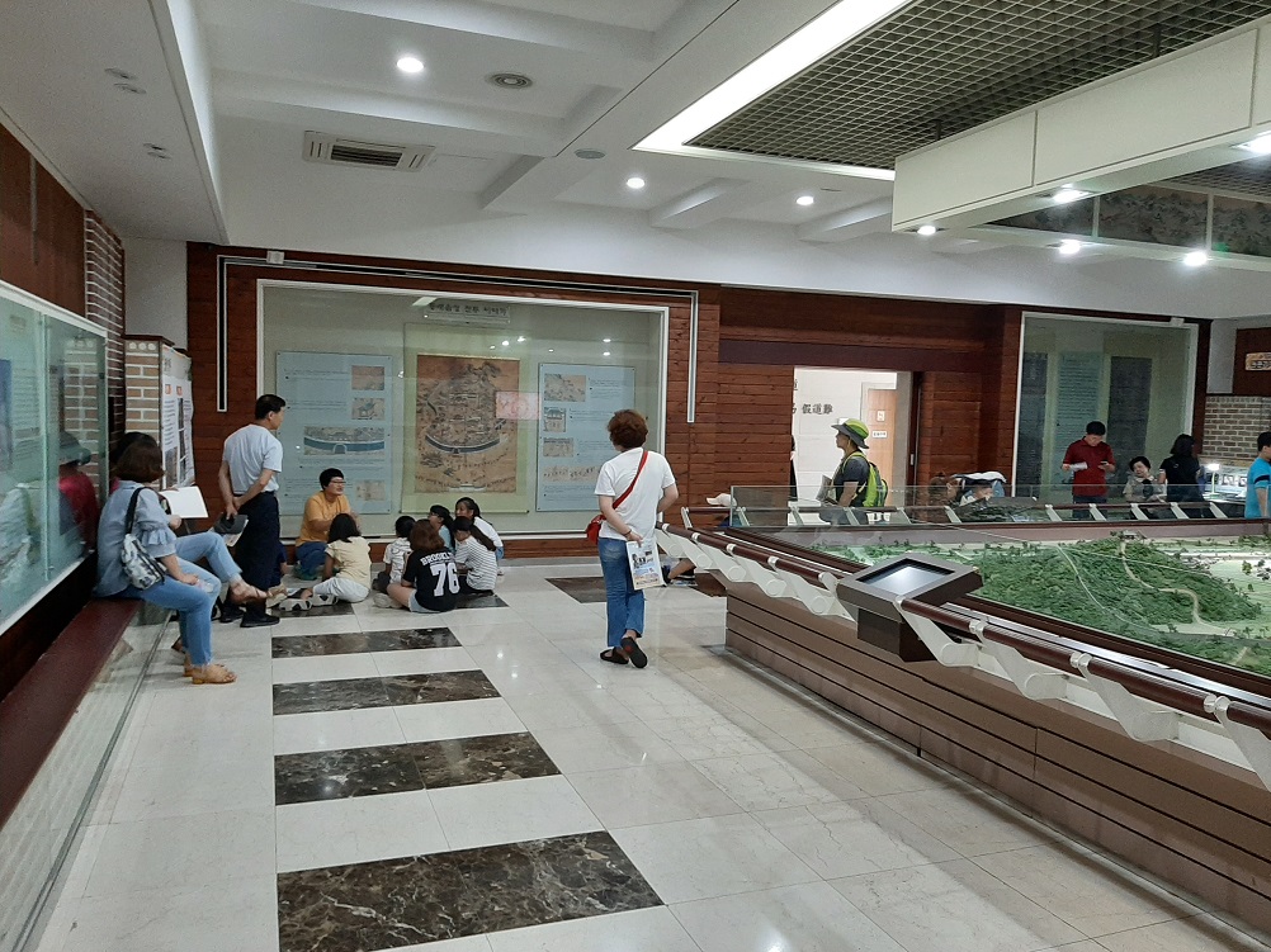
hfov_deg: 67.3
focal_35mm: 26
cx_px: 636
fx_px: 954
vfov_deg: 53.0
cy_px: 476
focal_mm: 3.93
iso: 250
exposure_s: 1/60
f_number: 1.7
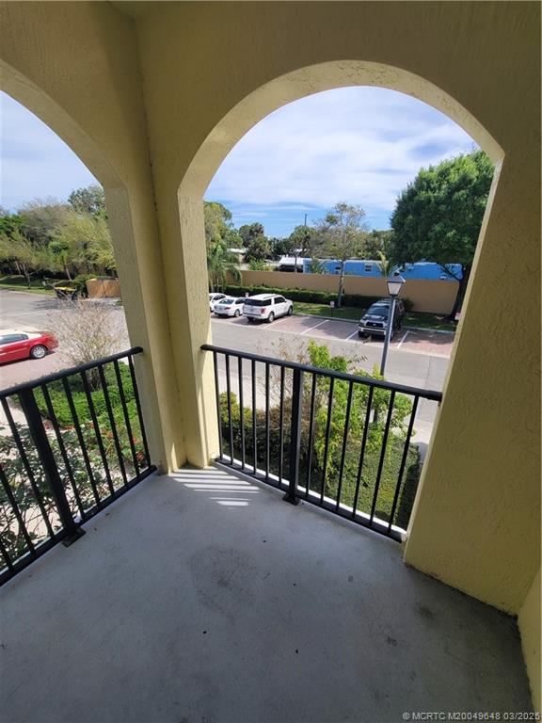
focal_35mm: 13
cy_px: 362
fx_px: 271
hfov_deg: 89.9
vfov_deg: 106.2
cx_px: 271
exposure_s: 1/1533
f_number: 2.2
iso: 64
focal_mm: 2.2
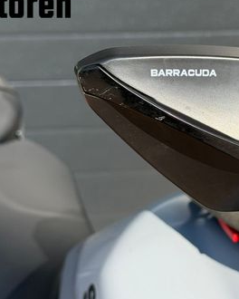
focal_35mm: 91
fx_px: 805
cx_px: 244
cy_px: 175
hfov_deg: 16.5
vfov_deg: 21.0
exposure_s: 1/2494
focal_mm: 6.76
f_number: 1.78
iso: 64
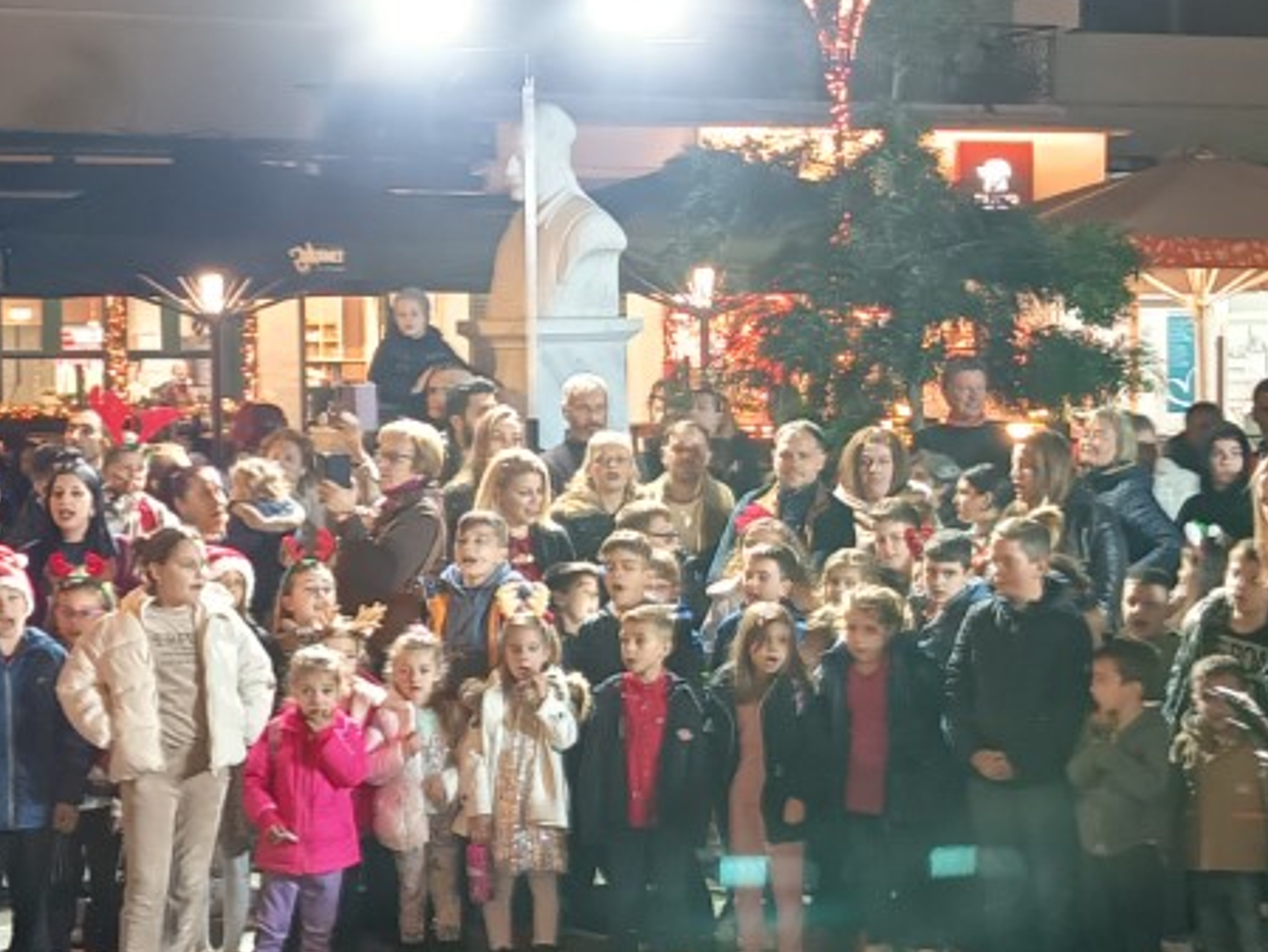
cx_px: 734
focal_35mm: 77
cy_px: 472
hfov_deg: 25.3
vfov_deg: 19.1
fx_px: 2821
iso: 801
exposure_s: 1/25
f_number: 1.7
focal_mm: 5.24
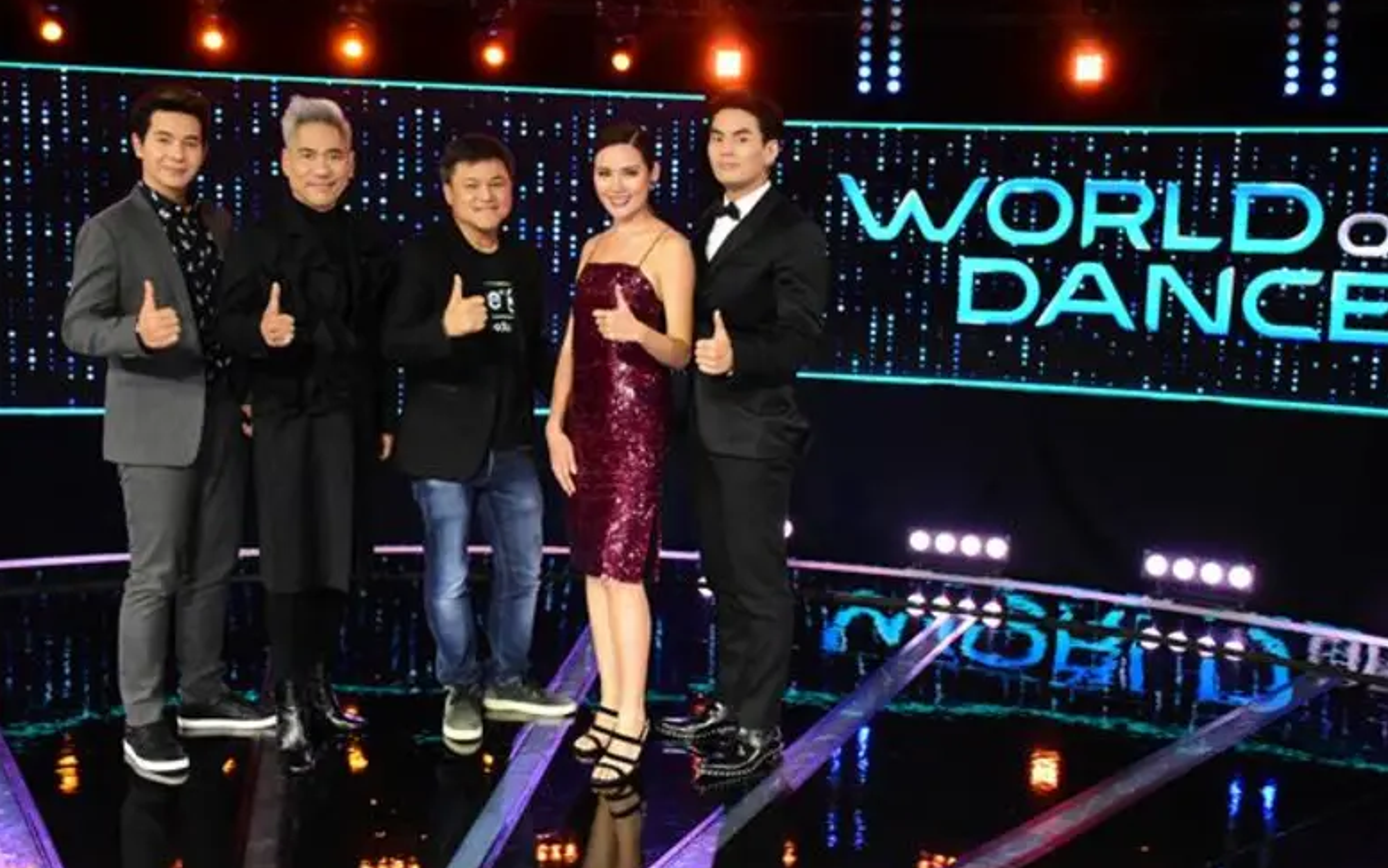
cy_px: 427
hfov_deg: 49.3
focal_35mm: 40
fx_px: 1513
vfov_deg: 32.0
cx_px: 694
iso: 6400
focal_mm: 26
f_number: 3.8
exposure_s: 1/500
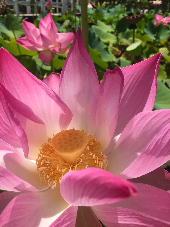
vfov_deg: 61.7
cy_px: 114
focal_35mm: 29
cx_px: 85
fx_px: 190
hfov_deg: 48.2
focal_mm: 4.15
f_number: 2.2
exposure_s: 1/2639
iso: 32
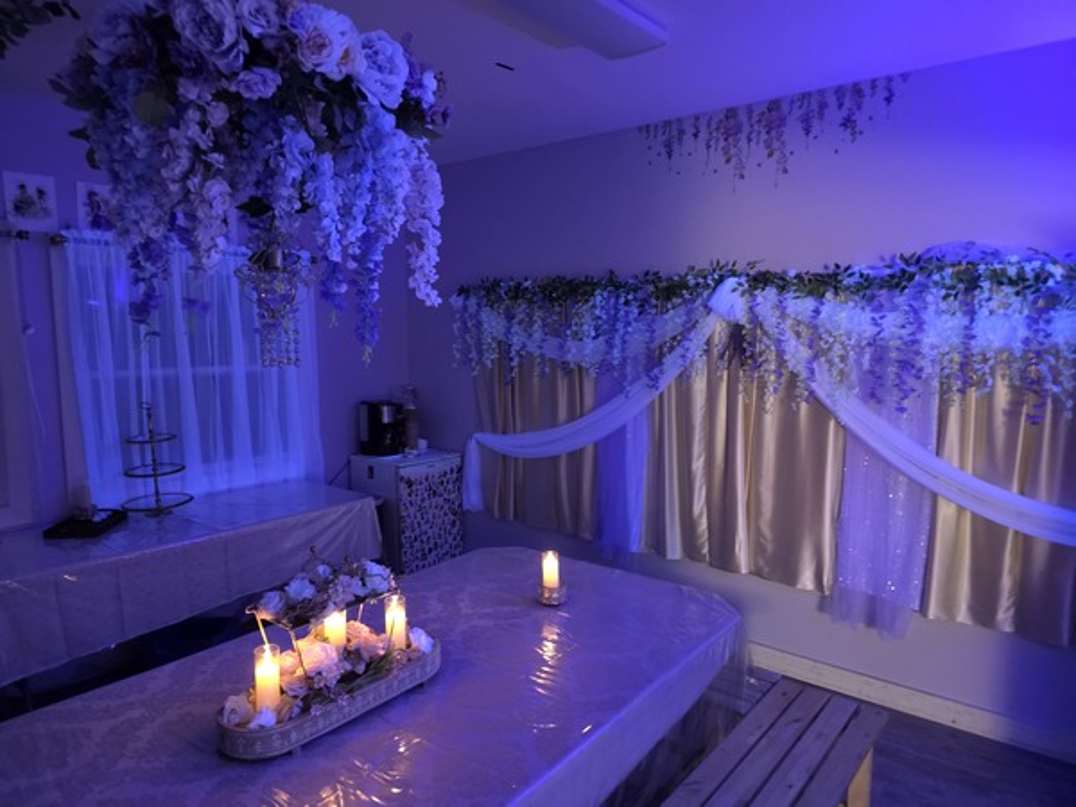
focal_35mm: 23
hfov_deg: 73.9
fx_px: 715
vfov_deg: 58.9
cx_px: 538
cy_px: 404
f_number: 1.7
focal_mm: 6.3
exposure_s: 1/15
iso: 1250
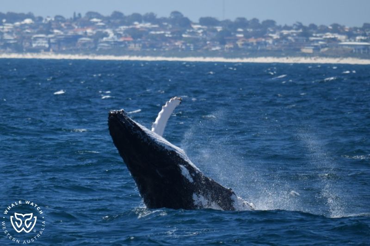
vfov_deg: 2.7
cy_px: 123
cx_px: 185
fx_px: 5137
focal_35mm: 500
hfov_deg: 4.1
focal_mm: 500
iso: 900
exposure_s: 1/8000
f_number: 6.3
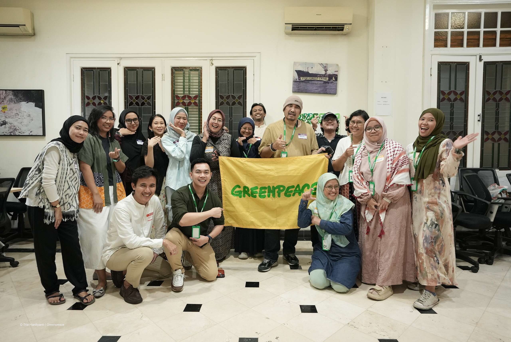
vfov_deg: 59.6
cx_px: 256
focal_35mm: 21
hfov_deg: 81.2
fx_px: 298
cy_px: 171
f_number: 2.8
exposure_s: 1/80
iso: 4000
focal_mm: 21
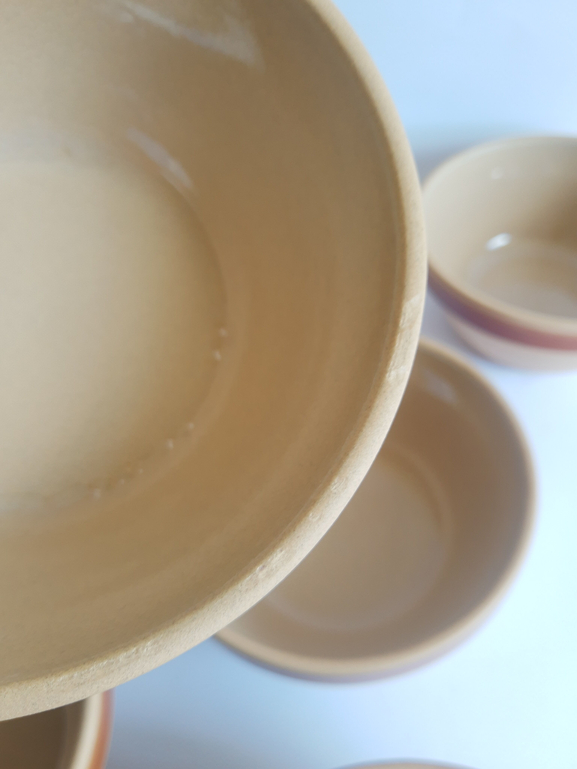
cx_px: 288
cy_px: 384
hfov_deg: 53.1
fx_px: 578
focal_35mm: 26
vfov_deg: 67.3
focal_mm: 3.95
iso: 48
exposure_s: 1/50
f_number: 1.8
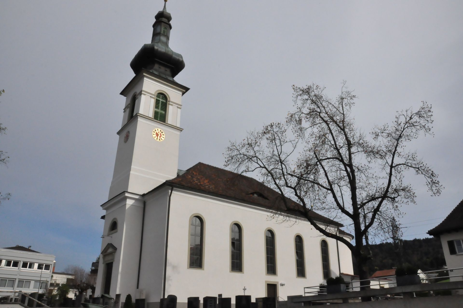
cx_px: 232
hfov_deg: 67.4
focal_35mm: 27
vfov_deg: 47.8
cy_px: 154
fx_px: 347
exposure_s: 1/1600
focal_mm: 18
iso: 3200
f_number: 20
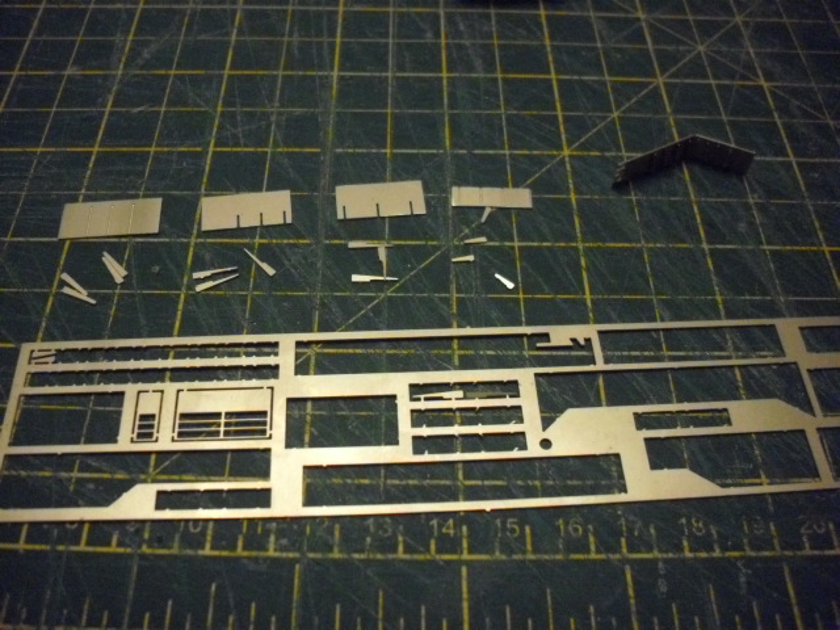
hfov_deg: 49.0
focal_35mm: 38
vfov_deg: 37.7
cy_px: 315
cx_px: 420
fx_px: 922
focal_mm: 6.2
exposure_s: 1/100
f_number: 2.8
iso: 800
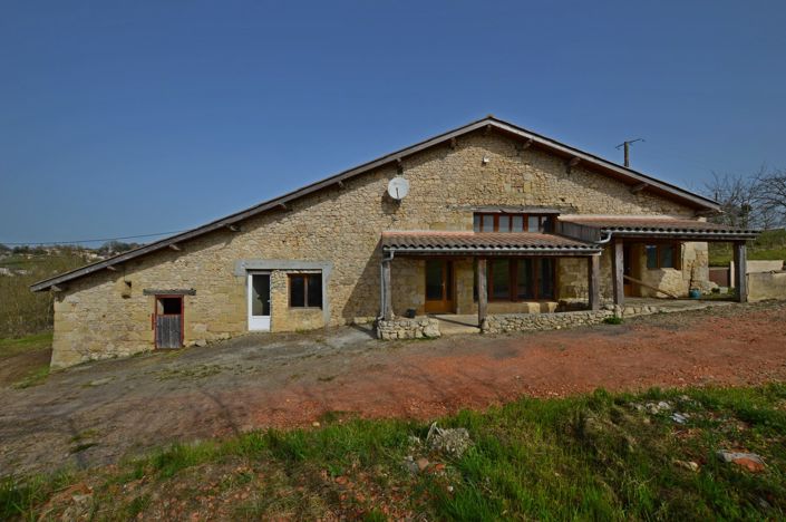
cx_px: 393
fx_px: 327
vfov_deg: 77.2
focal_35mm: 15
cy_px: 261
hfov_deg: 100.5
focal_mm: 10
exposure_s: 1/320
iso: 100
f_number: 9
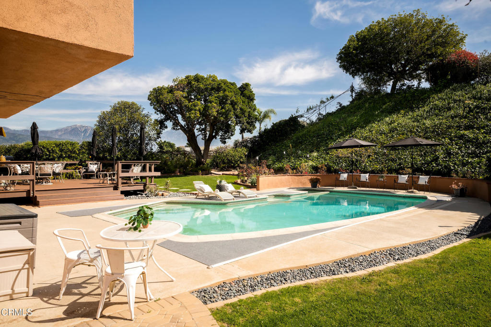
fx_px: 327
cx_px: 246
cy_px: 164
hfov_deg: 73.7
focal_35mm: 24
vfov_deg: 53.1
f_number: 10
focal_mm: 24
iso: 64
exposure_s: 1/160
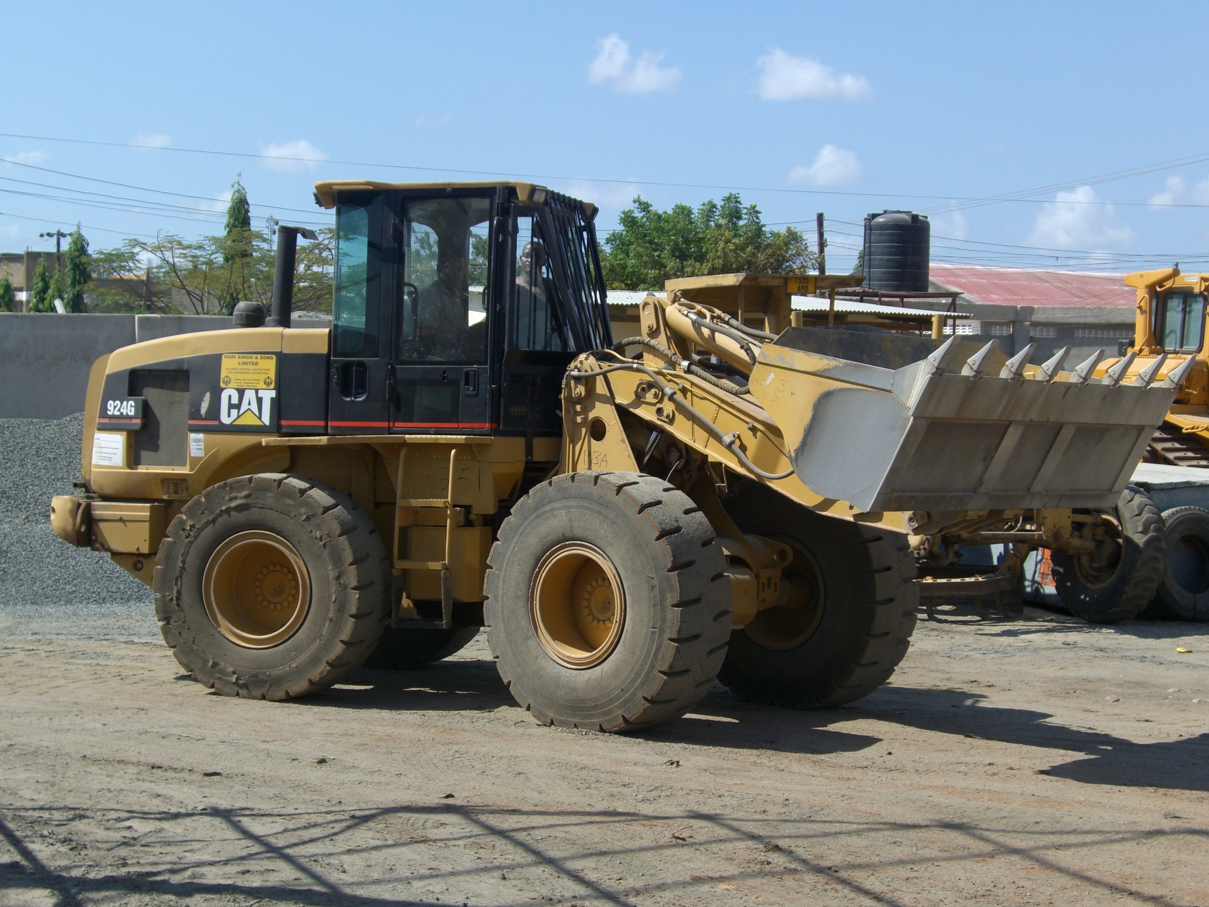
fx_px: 2305
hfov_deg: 29.4
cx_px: 604
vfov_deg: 22.3
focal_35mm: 66
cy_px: 454
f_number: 3.8
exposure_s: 1/500
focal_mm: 13.7
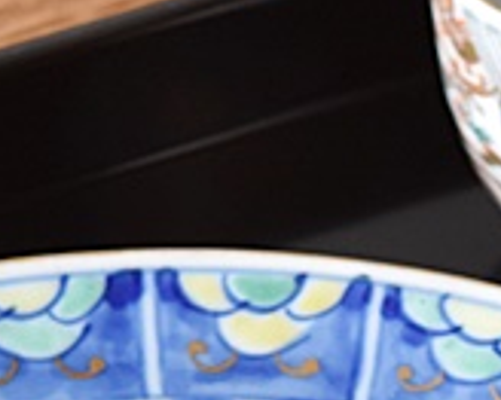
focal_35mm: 496
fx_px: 7350
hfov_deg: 3.9
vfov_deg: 3.1
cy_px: 843
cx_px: 137
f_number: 5.6
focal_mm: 55
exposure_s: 1/13
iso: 400
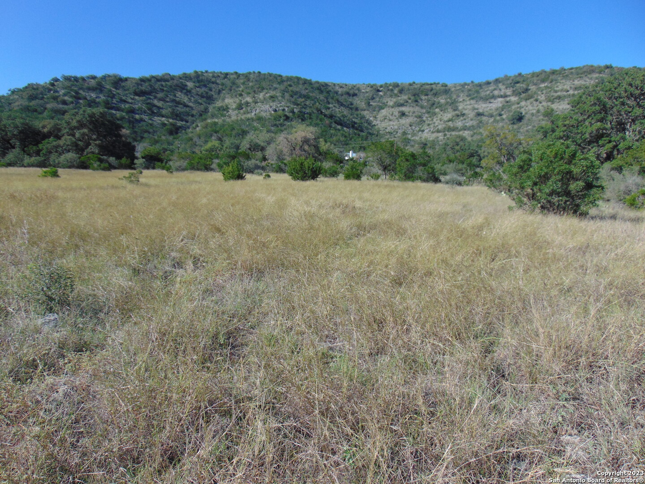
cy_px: 242
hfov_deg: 69.4
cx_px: 322
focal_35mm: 25
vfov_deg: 54.9
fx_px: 466
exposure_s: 1/1000
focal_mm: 4.5
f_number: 3
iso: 80
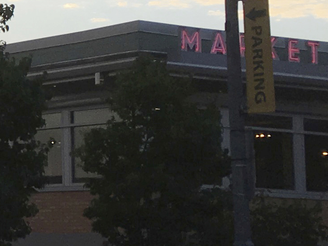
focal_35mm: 159
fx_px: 1507
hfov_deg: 11.0
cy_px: 20
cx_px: -382
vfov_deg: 9.3
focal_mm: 4.15
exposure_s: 1/712
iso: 25
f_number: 2.2
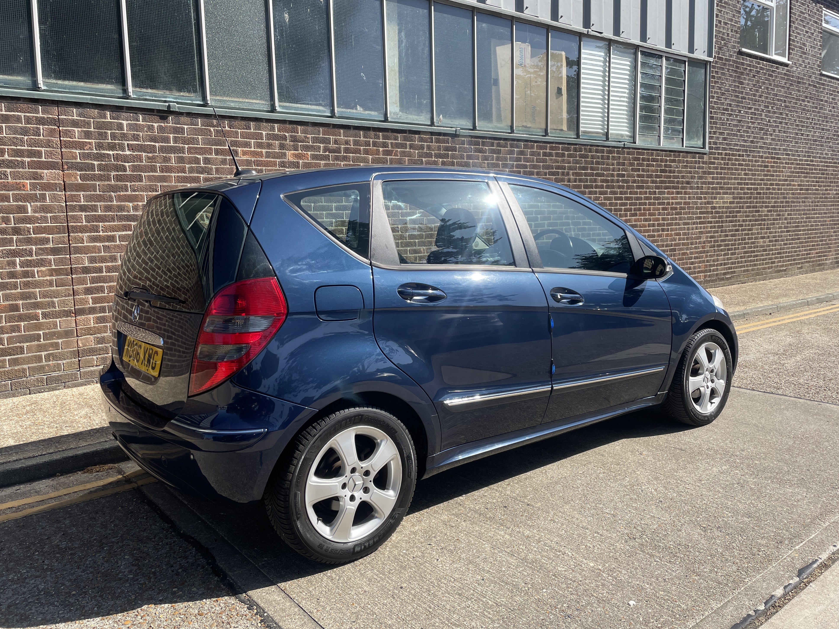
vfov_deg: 51.3
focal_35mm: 27
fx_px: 654
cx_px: 422
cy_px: 306
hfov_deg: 65.3
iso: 32
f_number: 1.6
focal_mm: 4.2
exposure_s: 1/1855
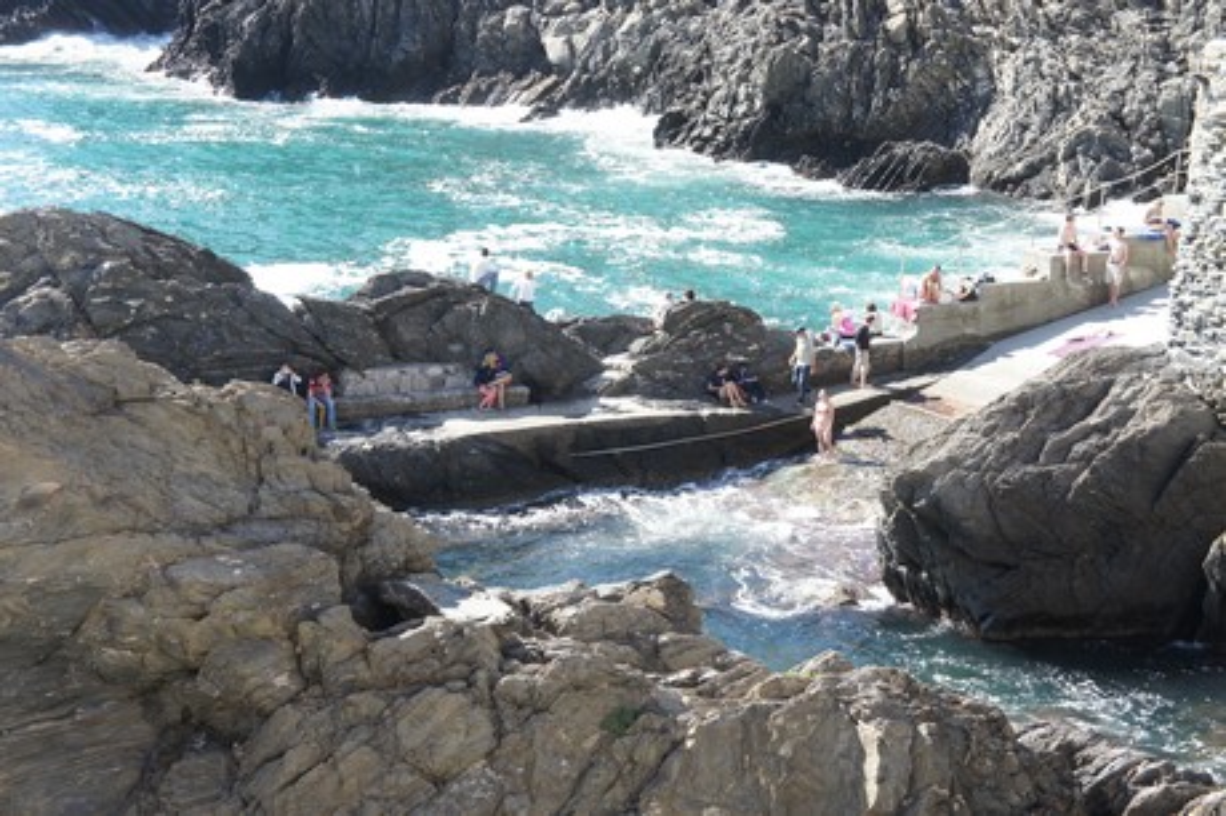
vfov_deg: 19.7
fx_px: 2348
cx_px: 613
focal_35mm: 69
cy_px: 408
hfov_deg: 29.3
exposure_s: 1/160
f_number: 6.3
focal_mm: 46
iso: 200
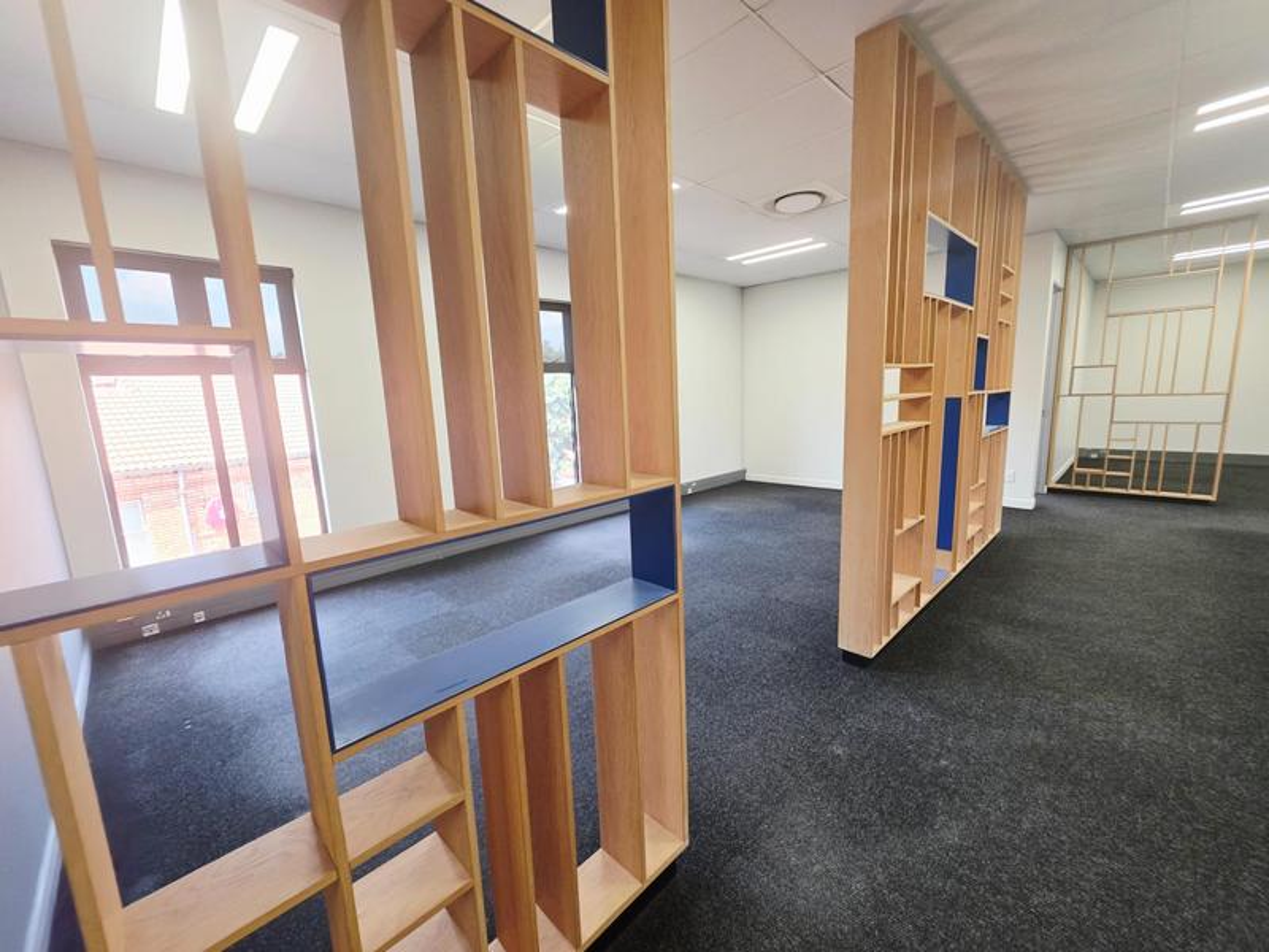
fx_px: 477
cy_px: 476
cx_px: 634
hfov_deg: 106.2
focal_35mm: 13
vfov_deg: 89.9
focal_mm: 2.2
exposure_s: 1/100
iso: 250
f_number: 1.9
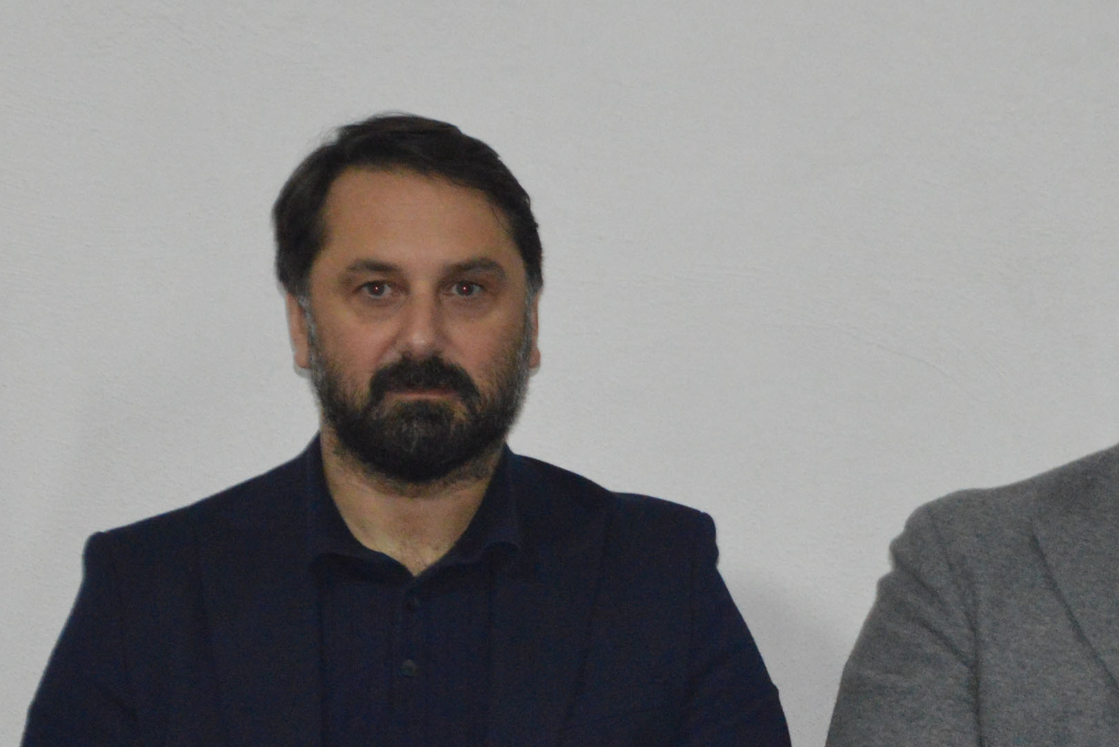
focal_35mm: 173
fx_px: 5378
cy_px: 526
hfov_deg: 11.9
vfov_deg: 7.9
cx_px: 796
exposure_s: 1/60
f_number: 5.3
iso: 2200
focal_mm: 66
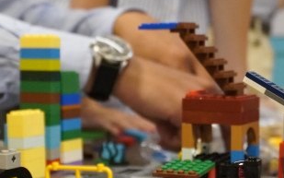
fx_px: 797
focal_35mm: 103
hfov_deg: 20.2
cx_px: 132
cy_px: 121
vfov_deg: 12.7
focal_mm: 26
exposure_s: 1/160
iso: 2500
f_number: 4.5
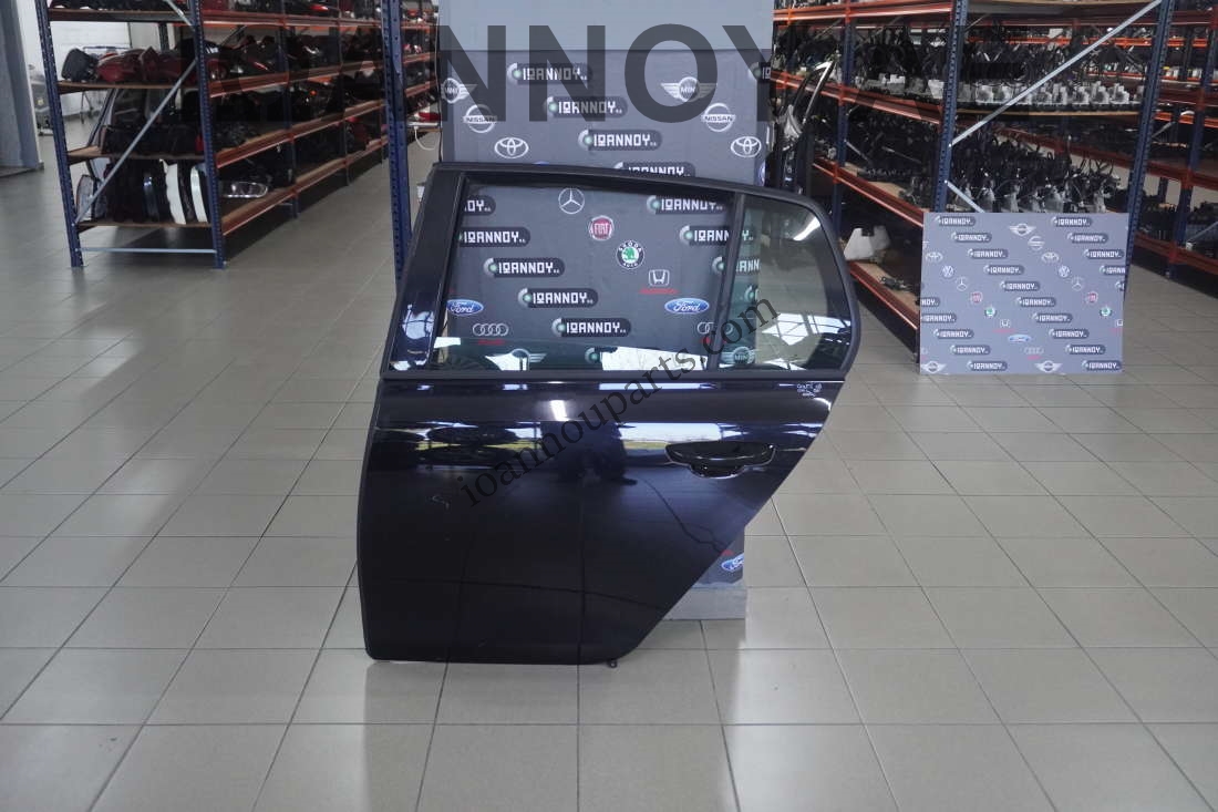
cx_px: 609
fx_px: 1066
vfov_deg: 41.7
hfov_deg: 59.5
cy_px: 406
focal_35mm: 32
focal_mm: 21
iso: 2500
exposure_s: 1/160
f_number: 4
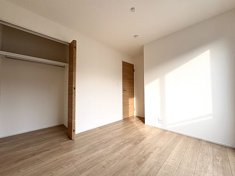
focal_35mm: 14
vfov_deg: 85.7
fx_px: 95
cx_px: 118
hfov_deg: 102.1
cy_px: 88
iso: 40
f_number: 2.2
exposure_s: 1/197
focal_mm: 2.22
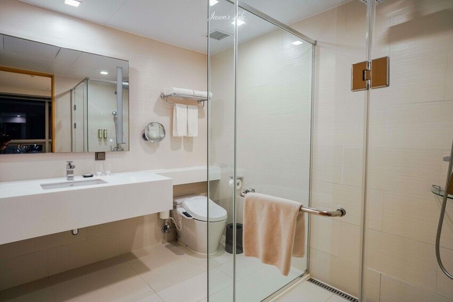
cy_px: 151
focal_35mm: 20
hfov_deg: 84.0
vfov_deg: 61.9
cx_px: 226
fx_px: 252
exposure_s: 1/30
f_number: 3.2
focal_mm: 20
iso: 320
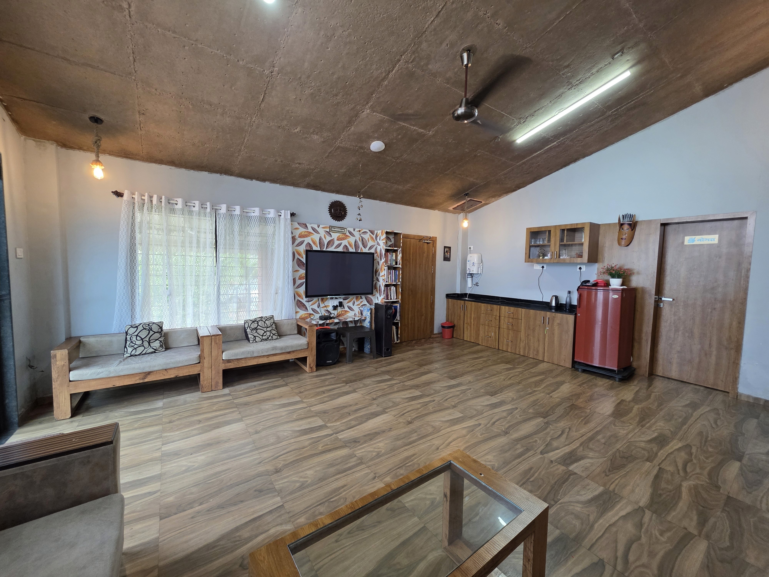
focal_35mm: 13
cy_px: 288
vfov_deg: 89.9
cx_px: 384
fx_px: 289
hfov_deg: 106.2
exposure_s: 1/100
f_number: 1.9
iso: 250
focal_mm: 2.2
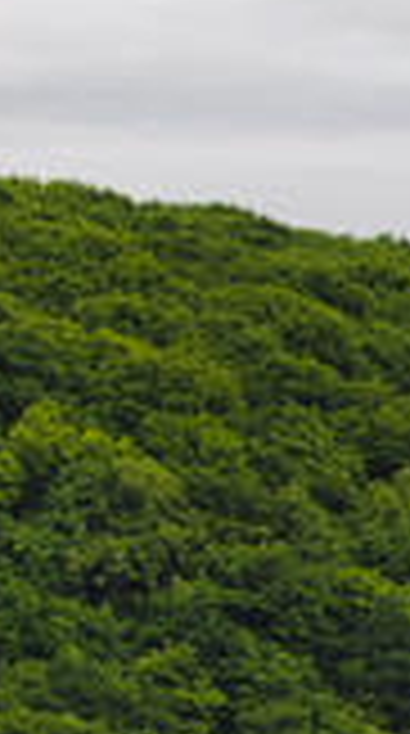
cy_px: 1094
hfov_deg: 3.8
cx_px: 1879
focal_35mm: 296
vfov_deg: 7.2
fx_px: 5750
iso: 100
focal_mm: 35
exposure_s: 1/80
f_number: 4.5
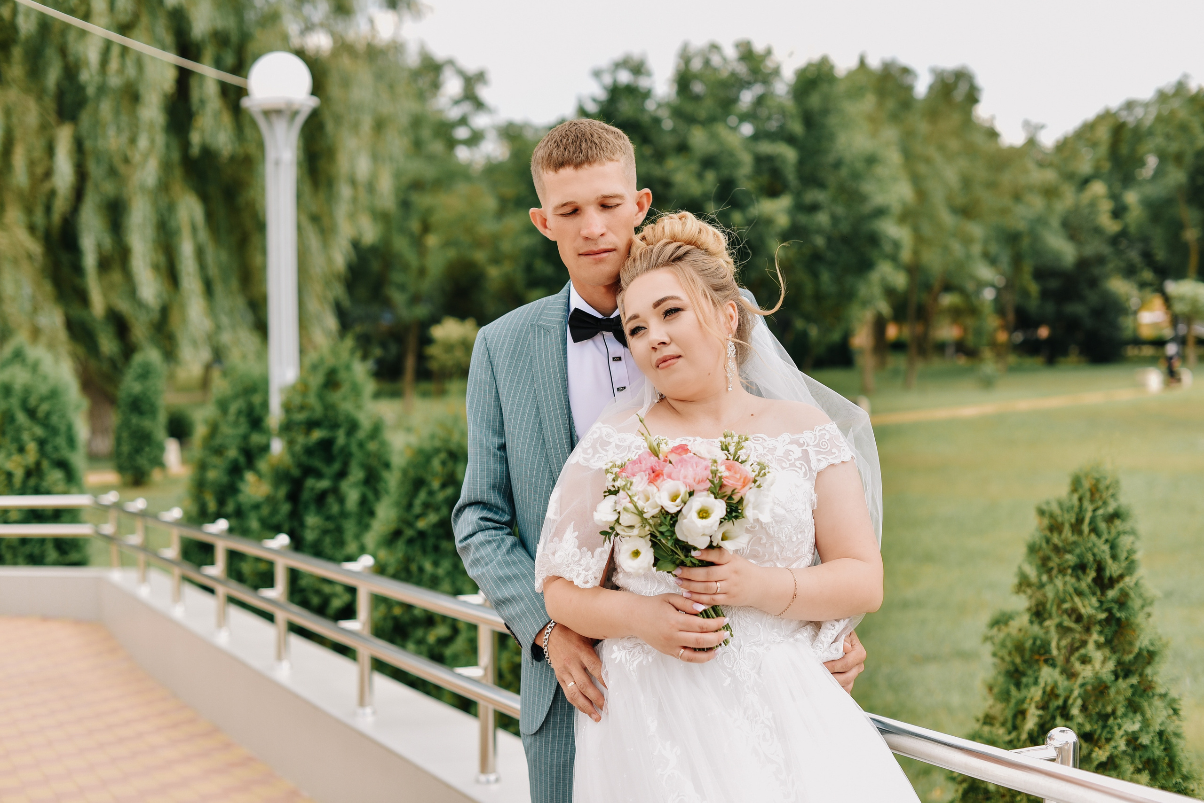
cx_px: 602
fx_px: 1673
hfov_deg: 39.6
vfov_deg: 27.0
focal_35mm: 50
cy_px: 402
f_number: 2.8
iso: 125
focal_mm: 50
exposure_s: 1/800
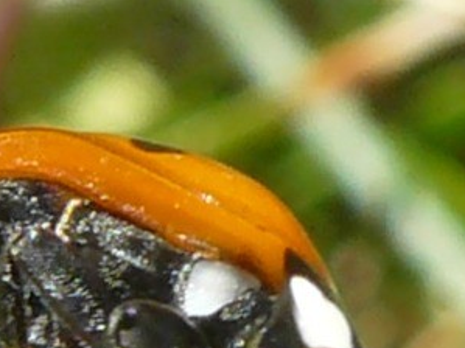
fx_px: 1329
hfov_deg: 19.7
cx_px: 132
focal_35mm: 99
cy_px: 390
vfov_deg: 14.6
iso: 100
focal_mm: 6
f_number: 5.6
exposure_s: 1/200
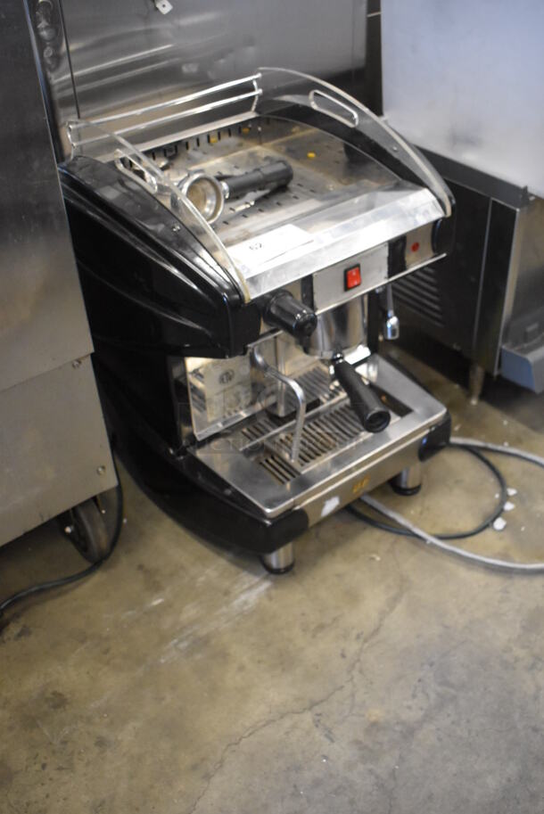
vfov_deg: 53.1
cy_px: 407
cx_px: 272
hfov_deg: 36.9
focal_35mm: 36
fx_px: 815
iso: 4500
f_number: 4
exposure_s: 1/125
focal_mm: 24
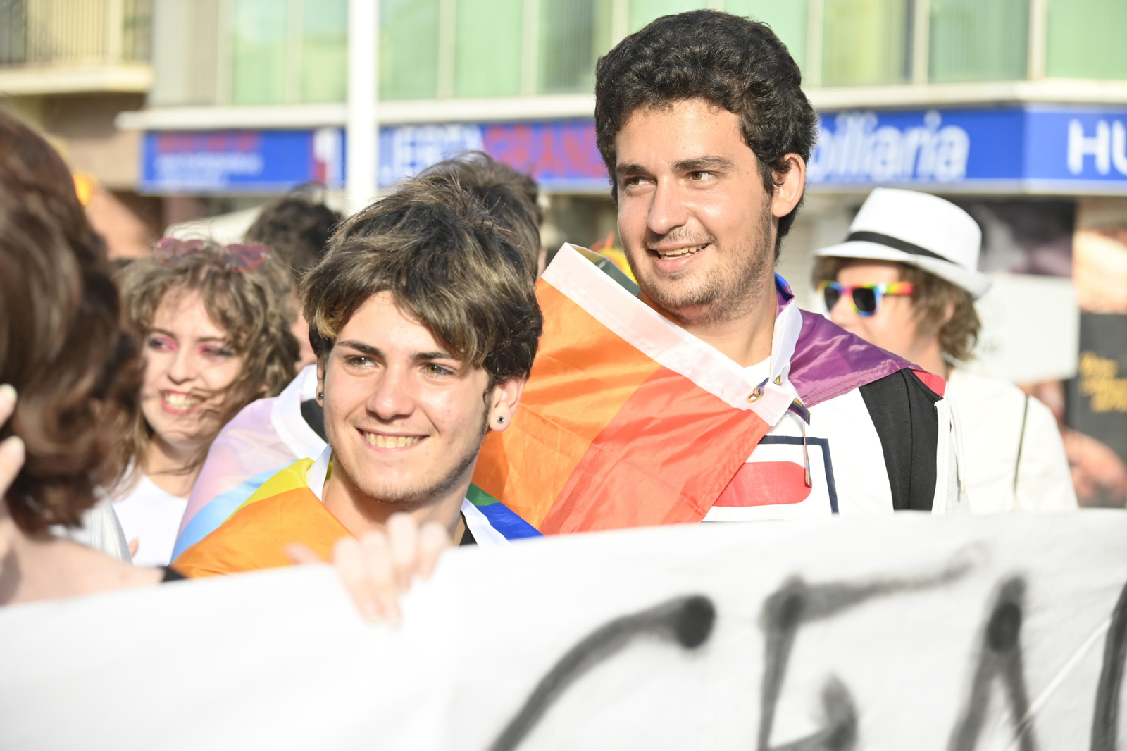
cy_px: 376
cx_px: 564
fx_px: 4413
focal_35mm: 141
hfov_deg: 14.6
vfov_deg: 9.7
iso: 250
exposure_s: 1/500
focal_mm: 94
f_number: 5.6
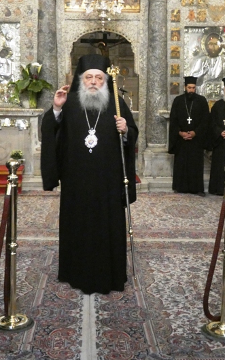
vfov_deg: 36.3
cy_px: 168
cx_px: 107
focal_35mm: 56
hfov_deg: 23.1
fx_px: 550
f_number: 3.4
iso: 1600
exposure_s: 1/20
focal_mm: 6.2
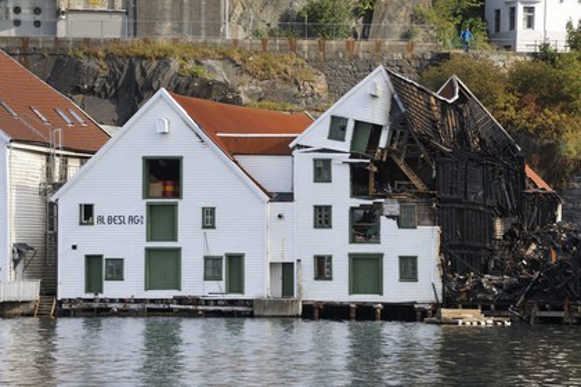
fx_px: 3228
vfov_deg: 6.9
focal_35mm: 200
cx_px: 290
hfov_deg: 10.3
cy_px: 194
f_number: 10
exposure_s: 1/160
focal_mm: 200
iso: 200
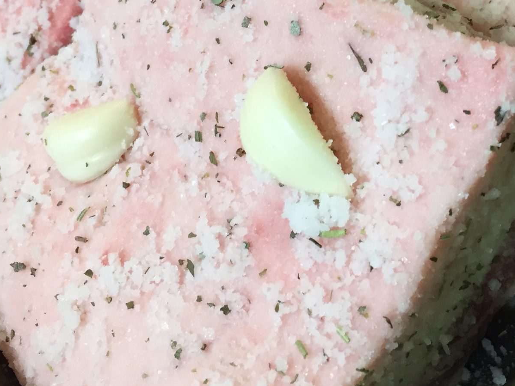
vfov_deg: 23.0
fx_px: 922
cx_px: 346
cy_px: 27
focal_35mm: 62
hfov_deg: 30.9
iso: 100
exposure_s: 1/33
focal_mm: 4.15
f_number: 2.2
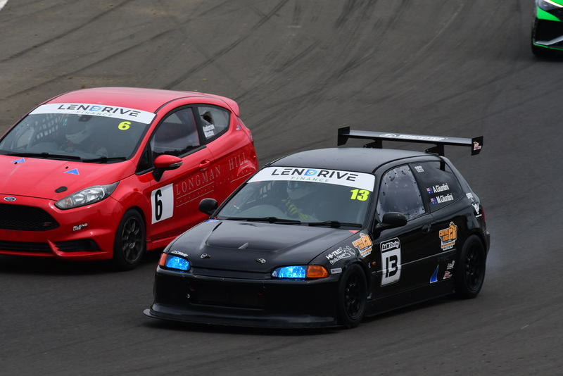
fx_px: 11733
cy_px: 188
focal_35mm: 750
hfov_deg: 2.7
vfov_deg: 1.8
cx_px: 282
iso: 400
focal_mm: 500
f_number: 11
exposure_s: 1/640
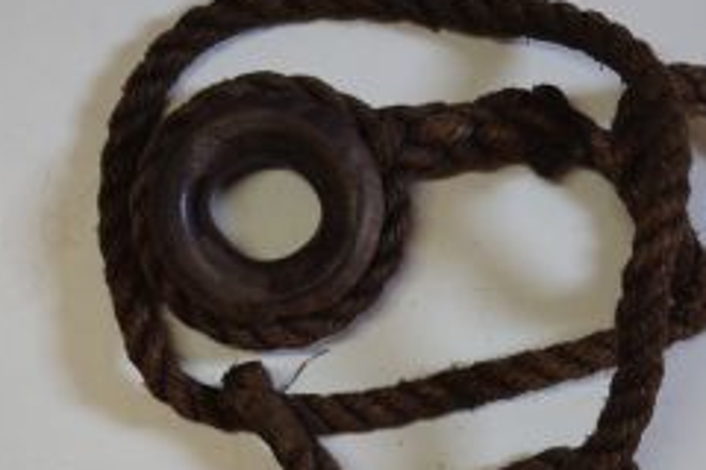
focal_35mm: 125
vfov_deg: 11.0
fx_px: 2451
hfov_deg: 16.4
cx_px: 379
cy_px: 232
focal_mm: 50
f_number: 5.6
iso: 1000
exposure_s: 1/80
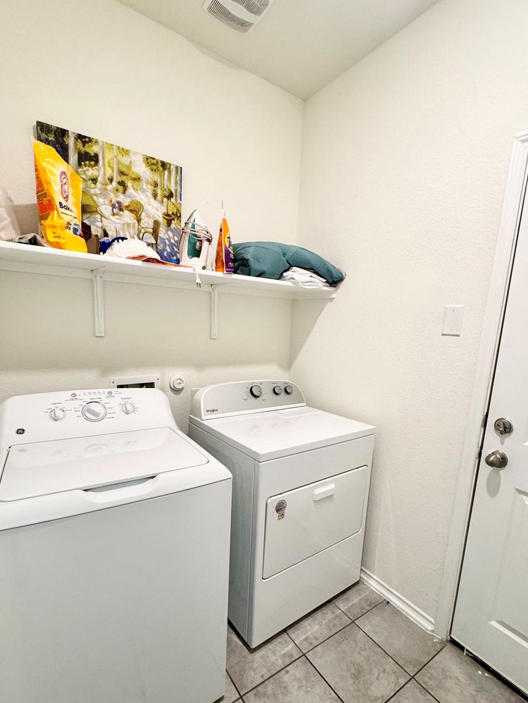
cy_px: 390
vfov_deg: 90.7
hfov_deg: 74.7
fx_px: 346
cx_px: 267
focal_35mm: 17
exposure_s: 1/60
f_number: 2.2
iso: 160
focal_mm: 2.22
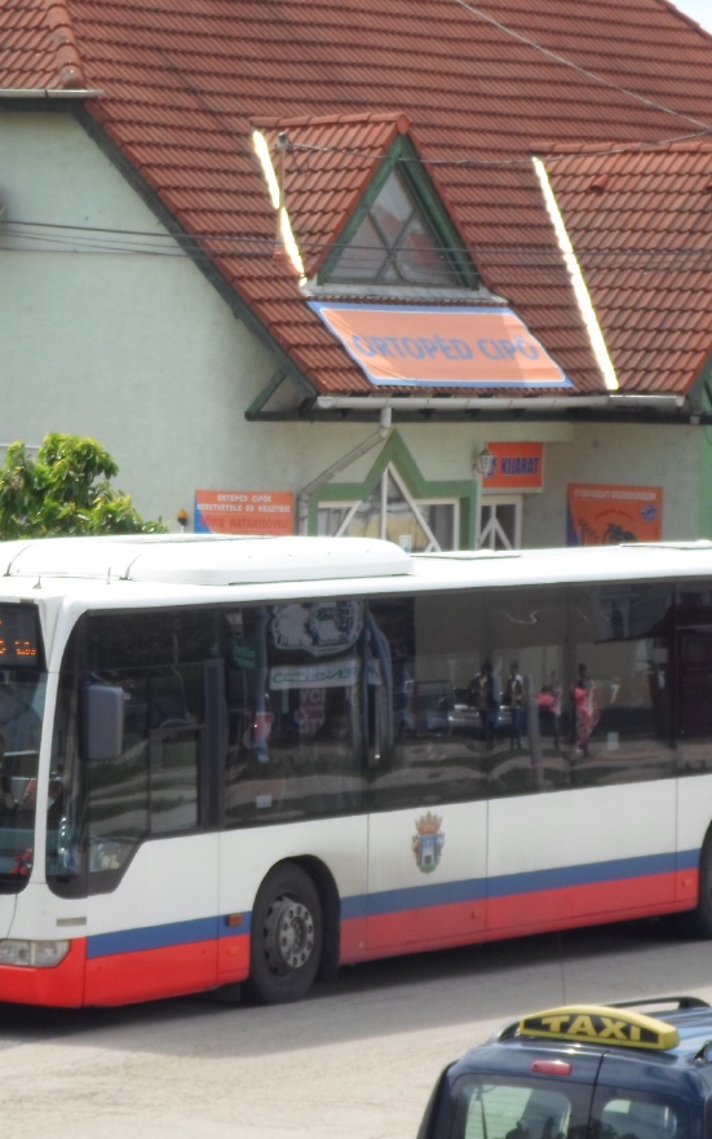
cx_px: 280
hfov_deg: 7.6
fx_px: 5337
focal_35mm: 172
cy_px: 581
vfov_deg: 12.2
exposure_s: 1/250
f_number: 5.7
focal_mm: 19.8
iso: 80
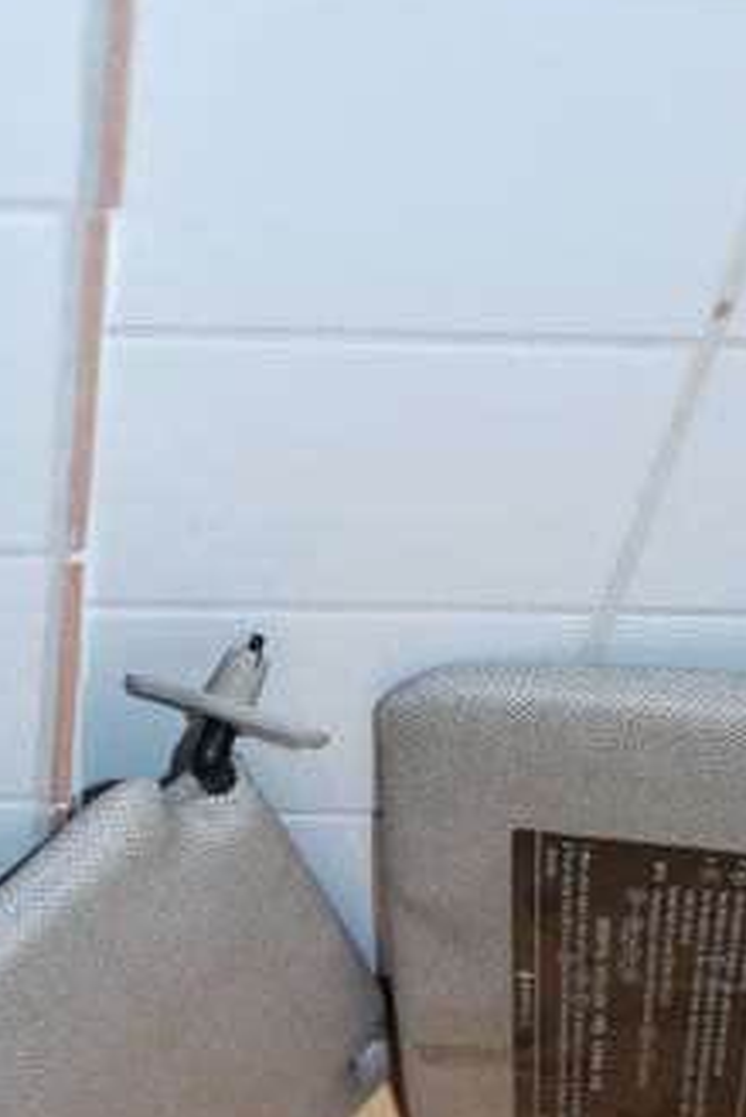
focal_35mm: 117
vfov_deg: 17.2
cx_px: 419
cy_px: 994
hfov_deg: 11.7
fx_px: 3633
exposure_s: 1/60
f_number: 5.3
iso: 200
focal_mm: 40
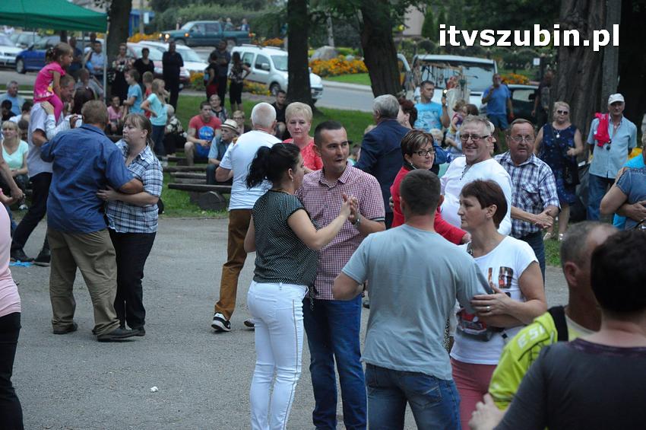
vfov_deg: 13.0
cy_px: 215
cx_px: 323
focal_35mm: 105
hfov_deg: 19.5
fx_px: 1882
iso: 2500
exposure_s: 1/125
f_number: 4.5
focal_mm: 70
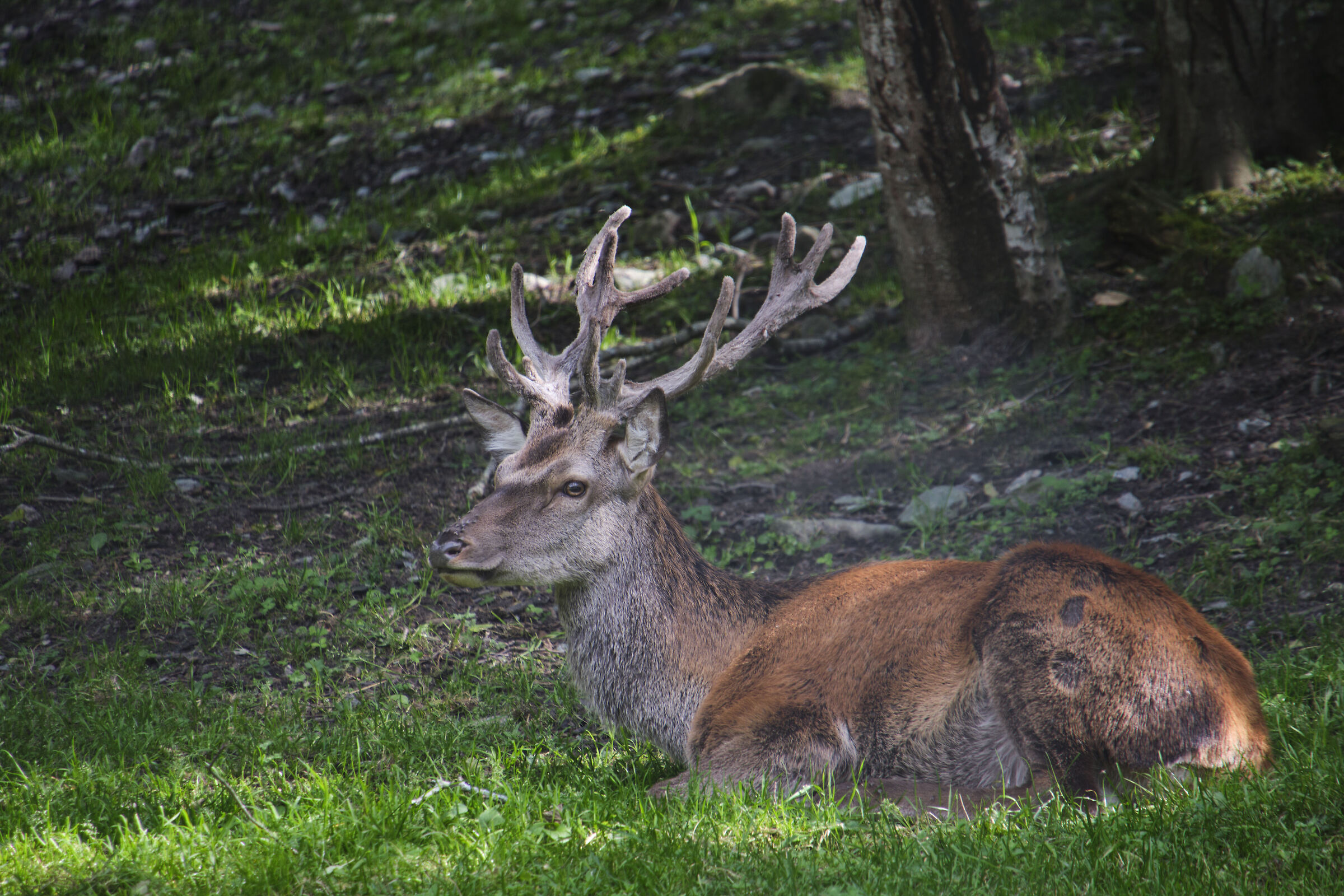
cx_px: 672
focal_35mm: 450
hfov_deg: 4.6
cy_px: 448
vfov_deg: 3.1
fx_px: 16799
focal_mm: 300
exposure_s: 1/90
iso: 250
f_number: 6.3
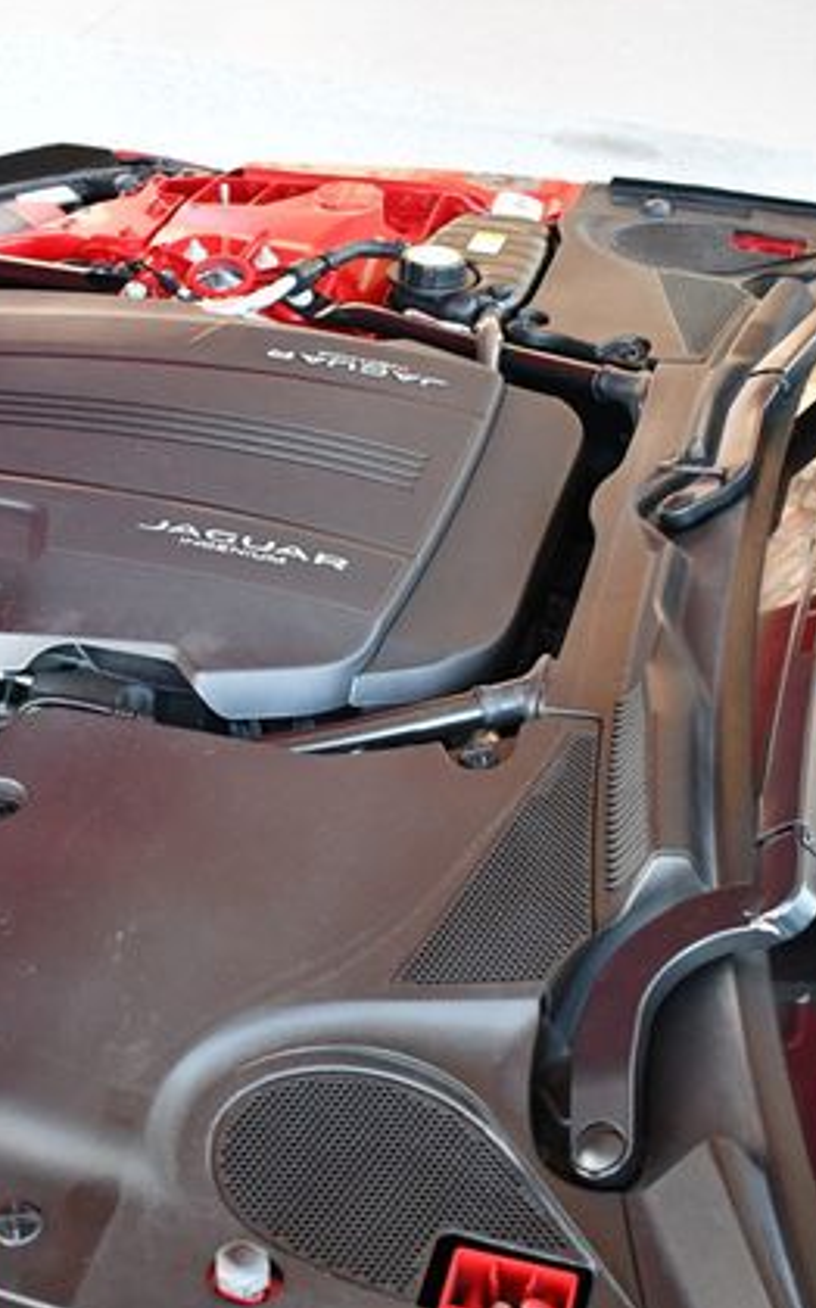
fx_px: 1995
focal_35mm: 56
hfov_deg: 22.8
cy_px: 651
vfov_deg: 36.3
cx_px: 165
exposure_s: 1/125
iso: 1000
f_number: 3.5
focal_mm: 18
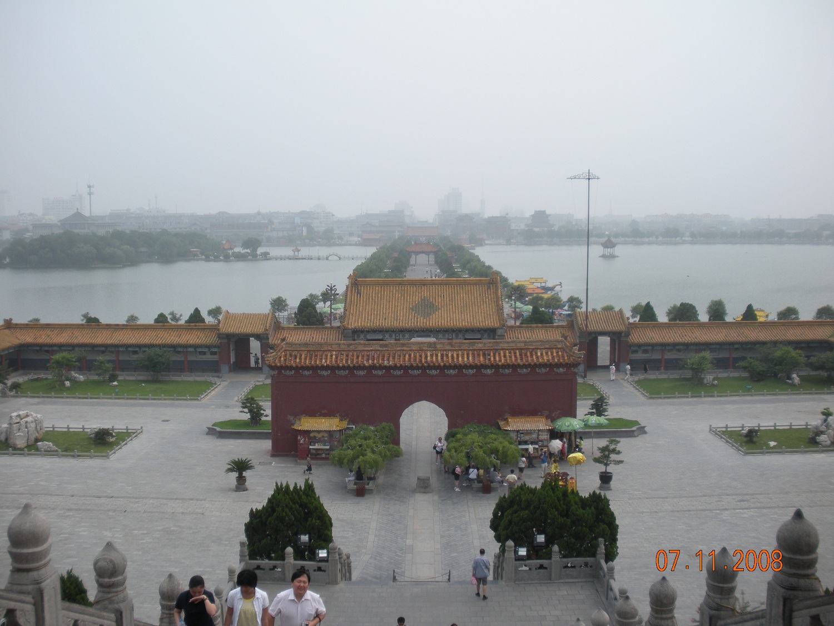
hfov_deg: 51.4
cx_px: 417
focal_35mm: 36
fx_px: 867
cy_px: 313
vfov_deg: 39.7
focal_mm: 6.3
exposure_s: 1/942
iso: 64
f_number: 3.5
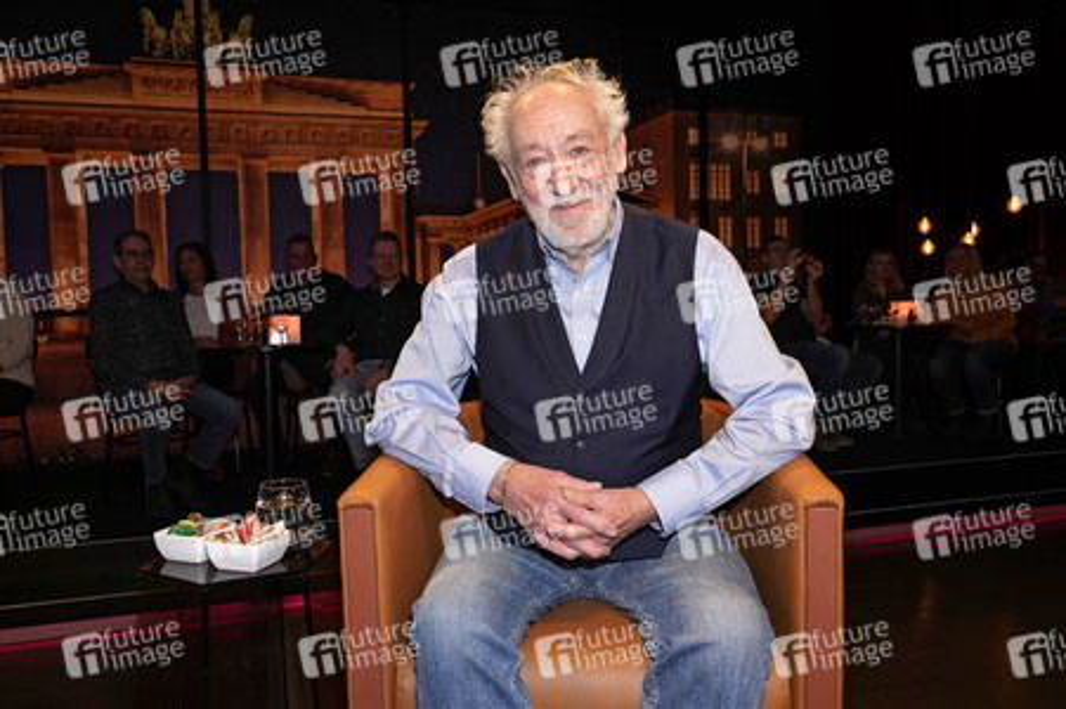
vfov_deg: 43.5
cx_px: 533
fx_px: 888
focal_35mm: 30
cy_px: 354
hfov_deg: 62.0
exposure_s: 1/60
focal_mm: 30
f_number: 8
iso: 1250
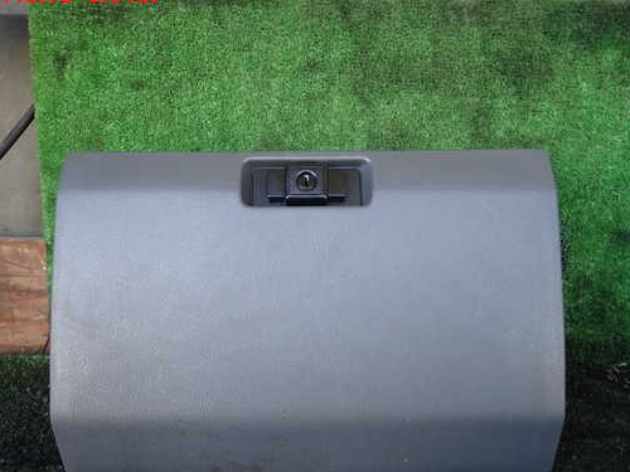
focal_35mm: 30
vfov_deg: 46.7
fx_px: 546
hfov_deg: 60.0
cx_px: 305
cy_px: 262
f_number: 2
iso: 125
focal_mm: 4.5
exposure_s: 1/60
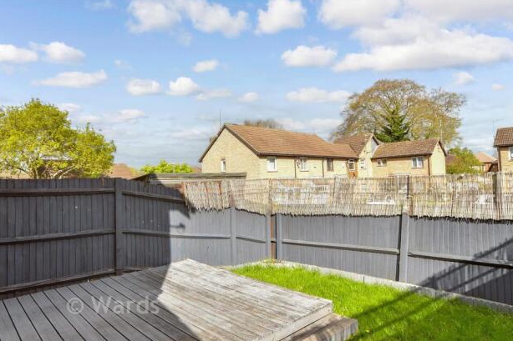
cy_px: 181
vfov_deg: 73.6
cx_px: 244
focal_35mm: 16
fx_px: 228
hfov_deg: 96.7
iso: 200
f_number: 8
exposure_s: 1/200
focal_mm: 10
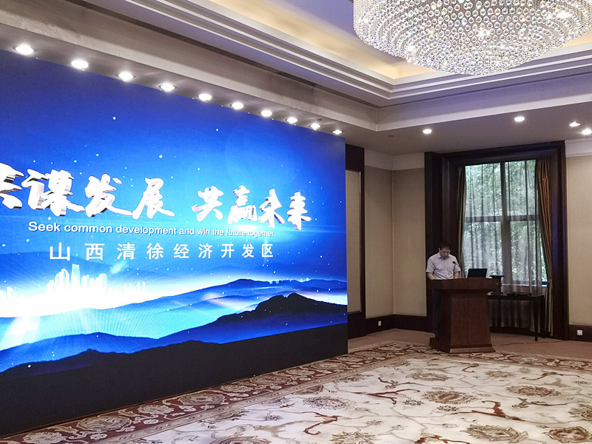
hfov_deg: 54.0
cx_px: 296
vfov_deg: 41.8
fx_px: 581
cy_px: 222
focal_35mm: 34
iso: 160
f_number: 1.6
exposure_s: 1/40
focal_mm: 3.95
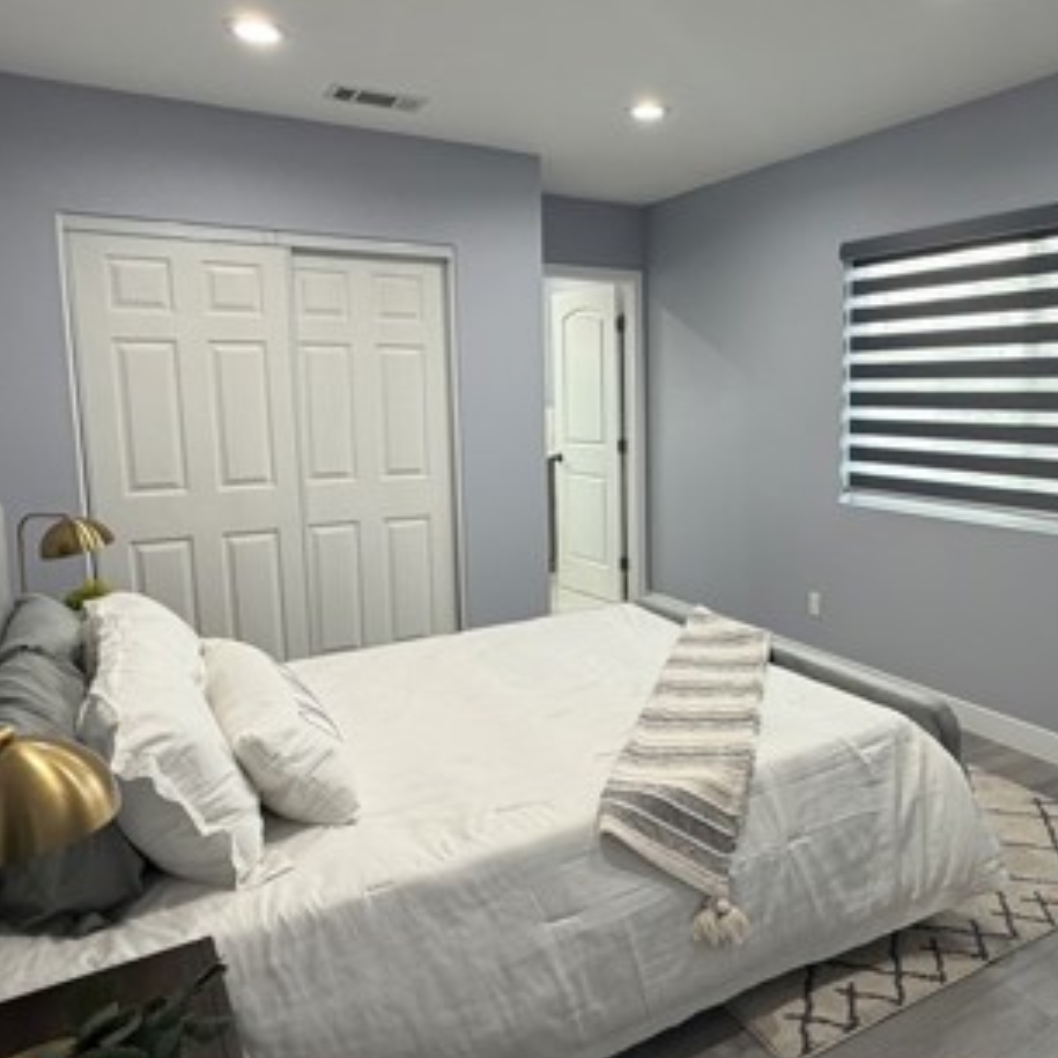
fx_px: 899
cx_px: 694
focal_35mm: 26
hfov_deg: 59.7
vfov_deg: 60.9
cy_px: 496
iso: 160
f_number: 2.2
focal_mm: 2.22
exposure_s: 1/120
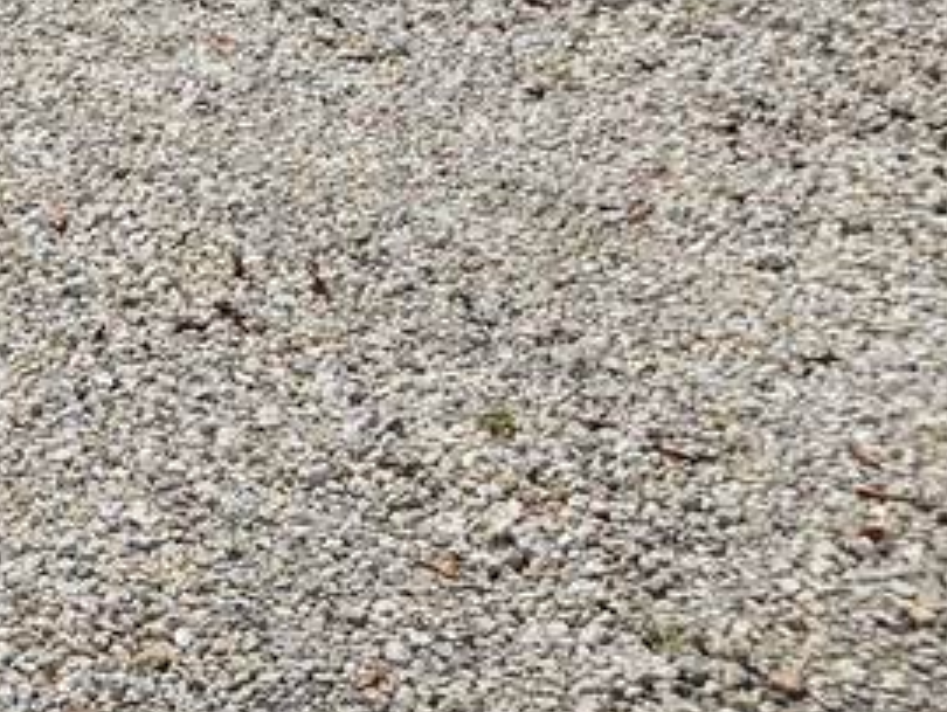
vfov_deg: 13.1
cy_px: -246
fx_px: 2985
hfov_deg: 17.4
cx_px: -102
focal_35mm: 109
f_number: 1.8
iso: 25
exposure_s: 1/3892
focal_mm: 5.4
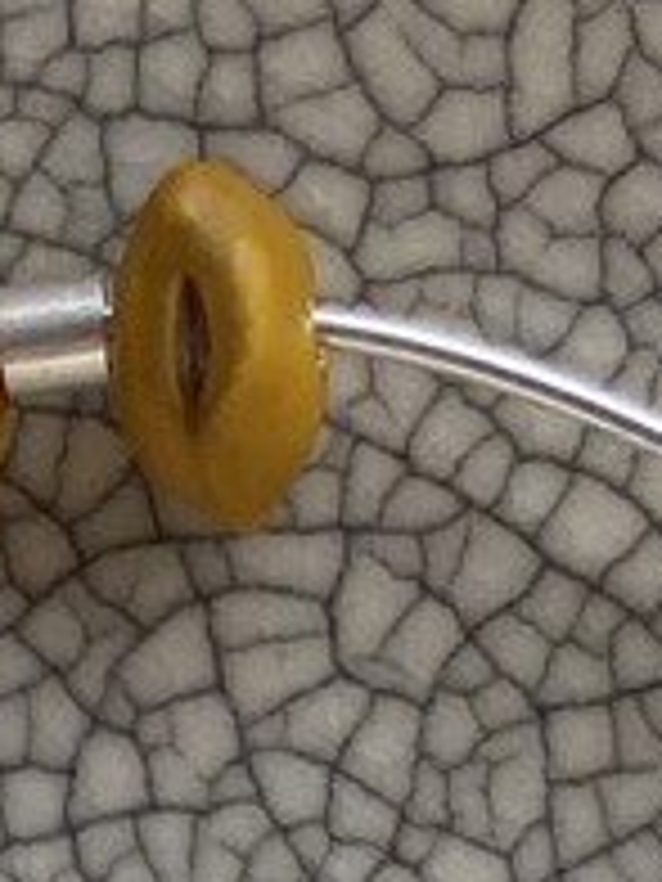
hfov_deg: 8.3
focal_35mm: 170
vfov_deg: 10.4
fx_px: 4335
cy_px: 1944
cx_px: -612
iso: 32
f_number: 1.8
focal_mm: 4.25
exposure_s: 1/919
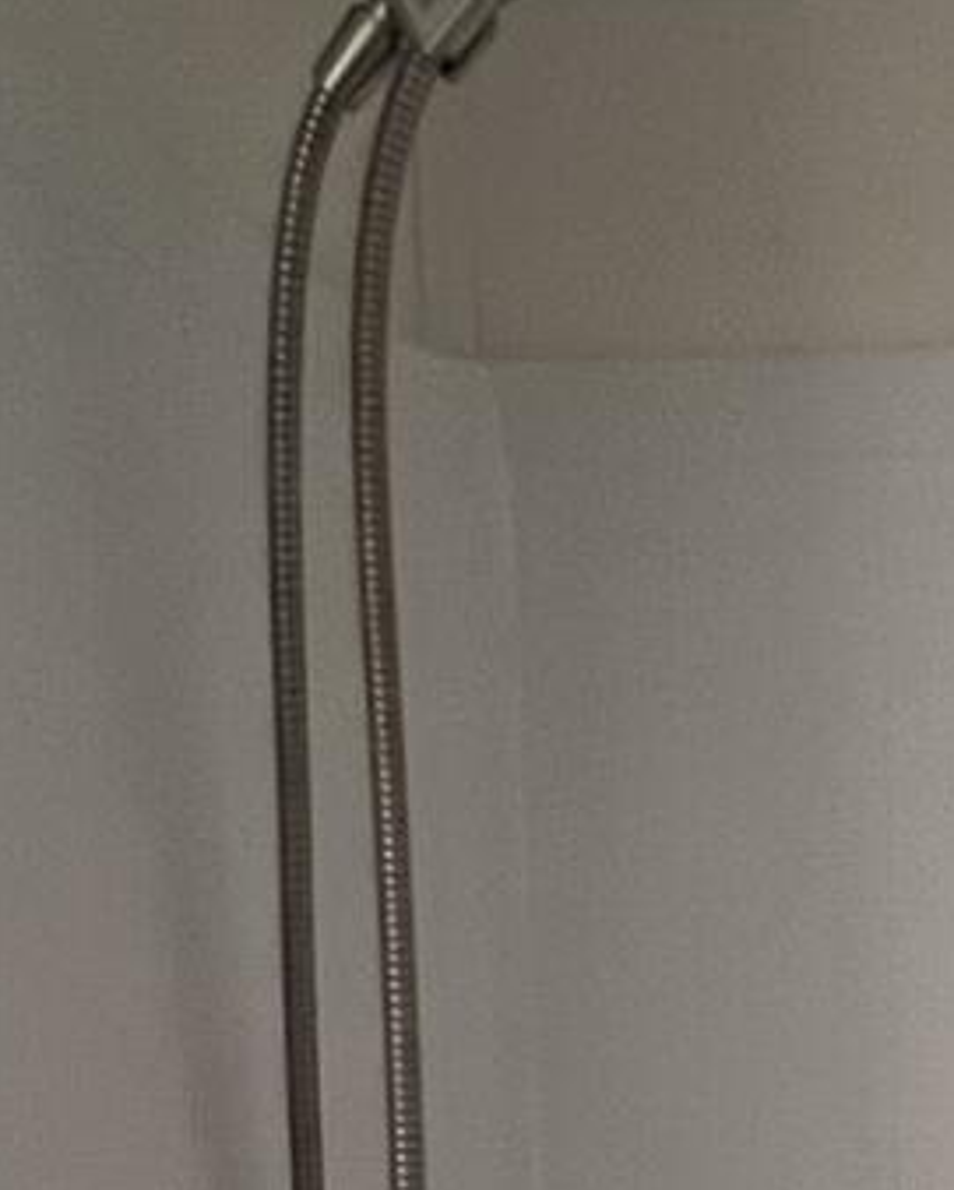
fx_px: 2643
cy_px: 2021
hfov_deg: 18.5
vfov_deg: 19.9
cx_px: 1359
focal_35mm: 75
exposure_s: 1/60
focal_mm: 1.57
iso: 200
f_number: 1.8
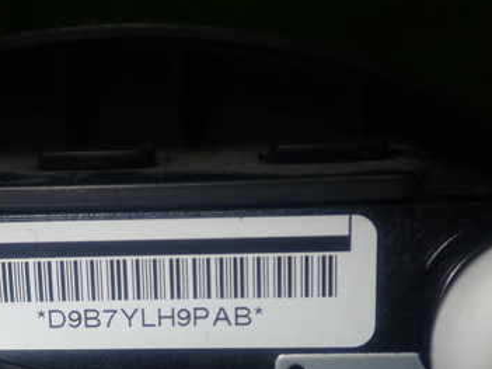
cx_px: 139
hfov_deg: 29.5
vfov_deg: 22.3
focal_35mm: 65
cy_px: 299
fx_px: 924
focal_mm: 6.83
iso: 200
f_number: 8
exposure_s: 1/40
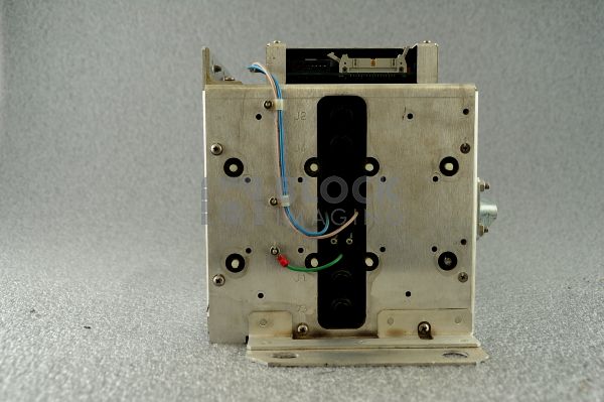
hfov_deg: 50.7
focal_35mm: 38
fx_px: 637
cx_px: 302
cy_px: 201
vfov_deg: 35.0
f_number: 6.3
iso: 800
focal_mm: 38
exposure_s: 1/100
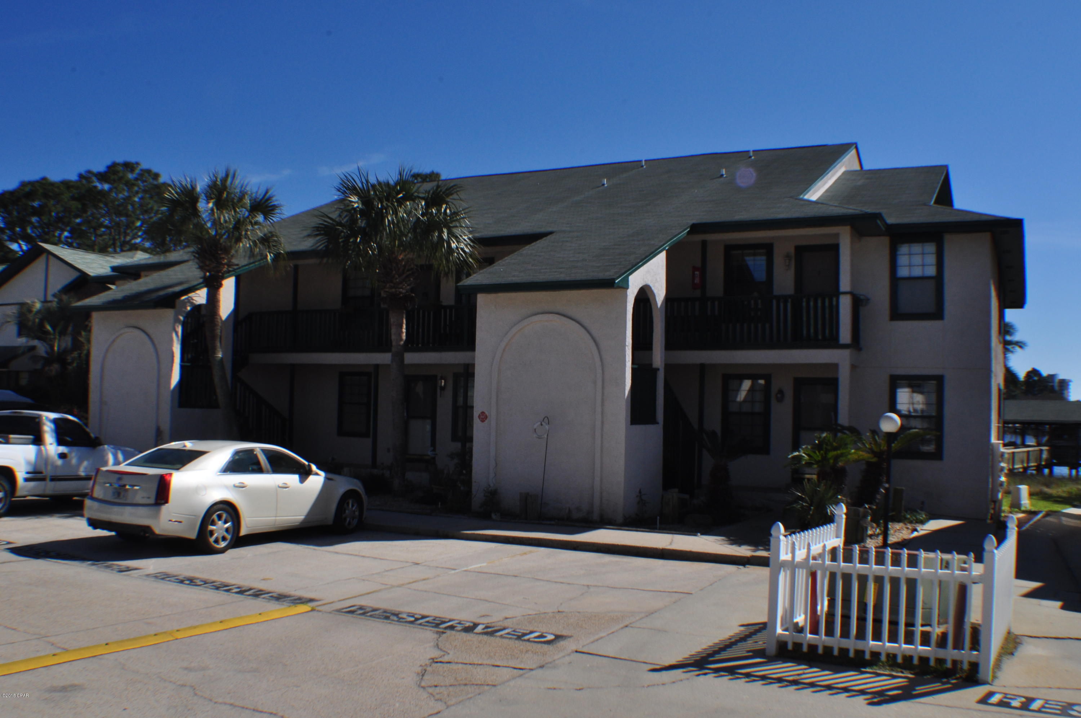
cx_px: 540
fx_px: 1170
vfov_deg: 34.1
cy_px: 359
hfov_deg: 49.6
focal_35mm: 39
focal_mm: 26
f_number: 22
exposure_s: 1/200
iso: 320
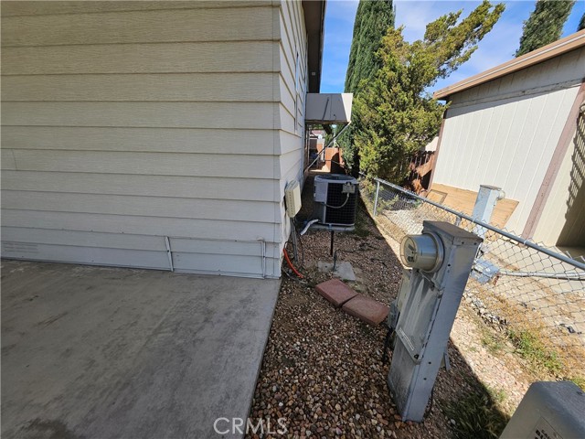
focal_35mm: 13
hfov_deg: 106.2
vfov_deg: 89.9
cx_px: 292
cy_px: 220
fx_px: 220
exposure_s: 1/1024
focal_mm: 1.74
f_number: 2.2
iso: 32
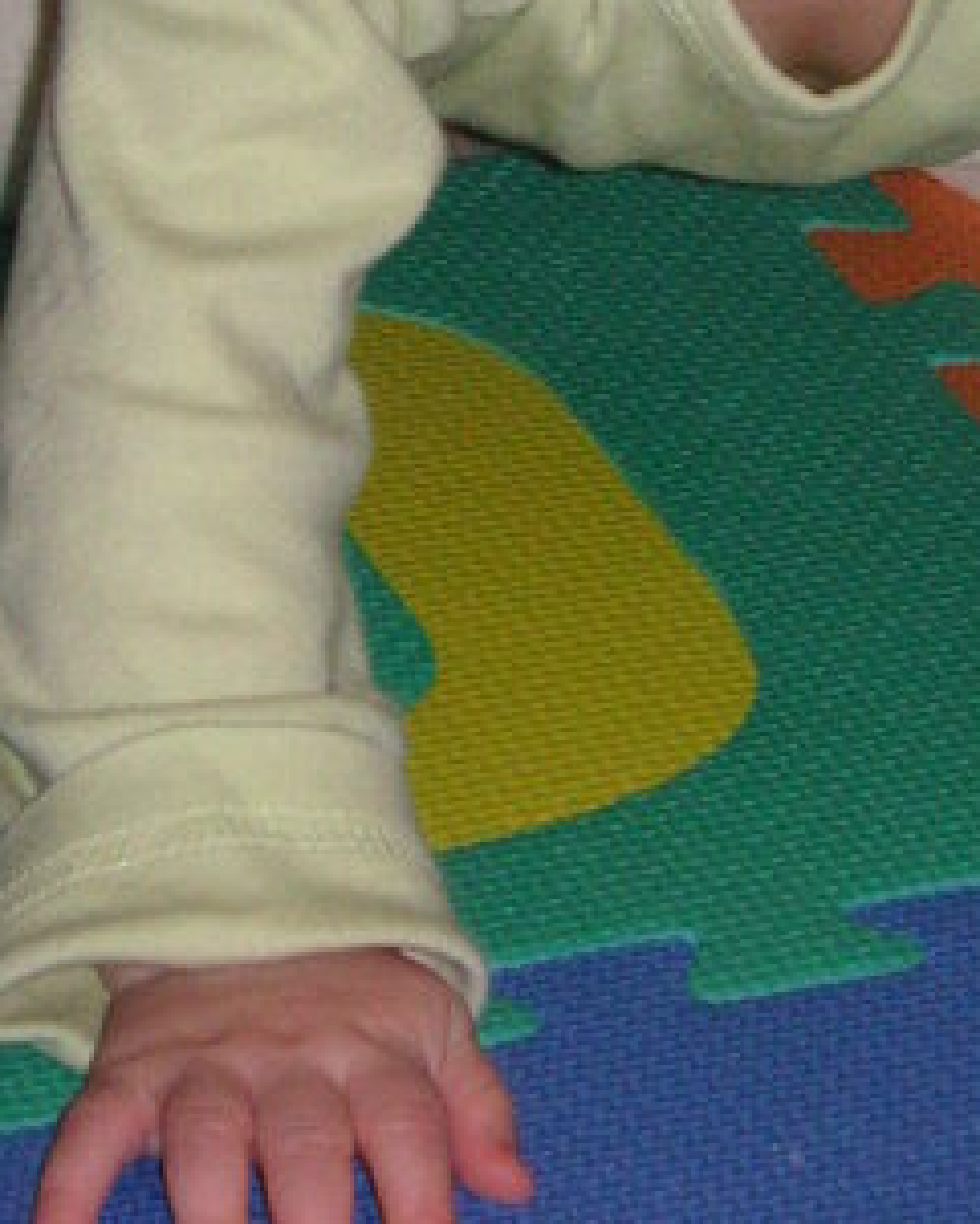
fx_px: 9023
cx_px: 821
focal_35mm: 249
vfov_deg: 7.7
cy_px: -338
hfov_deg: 6.2
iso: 160
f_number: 4.9
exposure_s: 1/90
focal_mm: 15.9
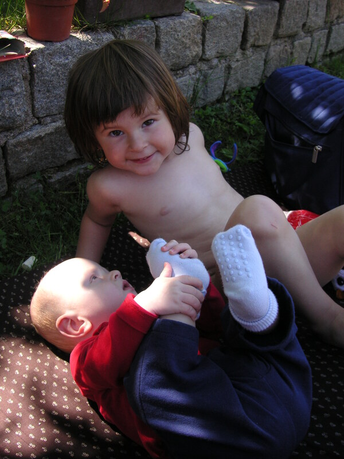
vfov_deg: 50.1
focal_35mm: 37
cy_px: 230
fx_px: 490
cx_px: 172
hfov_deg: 38.7
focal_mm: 6.1
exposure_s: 1/180
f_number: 2.8
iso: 50
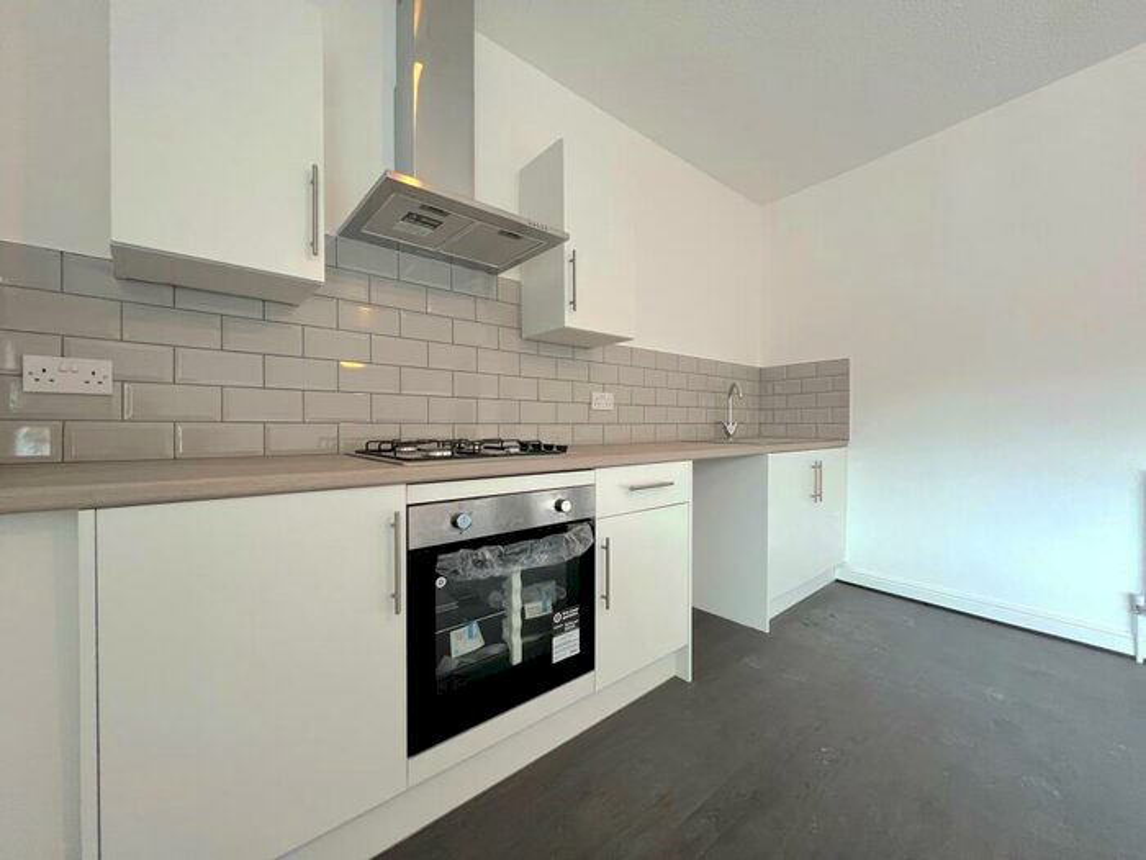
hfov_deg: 106.2
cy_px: 430
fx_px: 430
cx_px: 573
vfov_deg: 89.9
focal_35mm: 13
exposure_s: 1/60
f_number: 1.8
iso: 250
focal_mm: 1.57
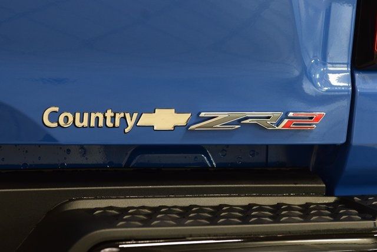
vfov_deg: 13.0
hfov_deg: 19.5
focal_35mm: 105
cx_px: 188
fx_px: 1100
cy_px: 126
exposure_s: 1/30
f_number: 5.6
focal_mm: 70
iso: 1600
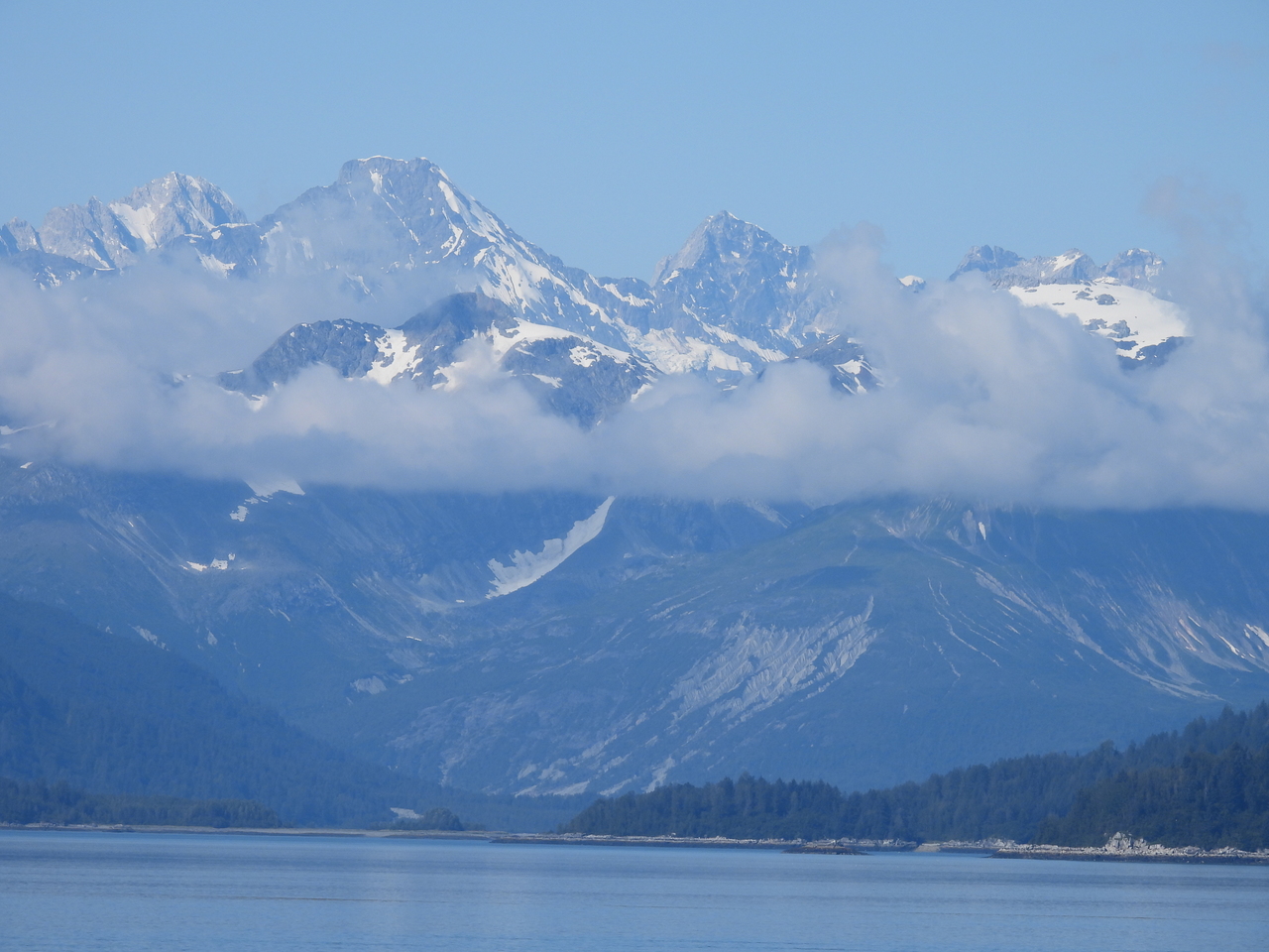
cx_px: 634
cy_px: 476
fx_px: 10998
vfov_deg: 5.0
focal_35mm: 300
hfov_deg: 6.6
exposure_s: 1/1250
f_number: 5
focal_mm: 53.5
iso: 100
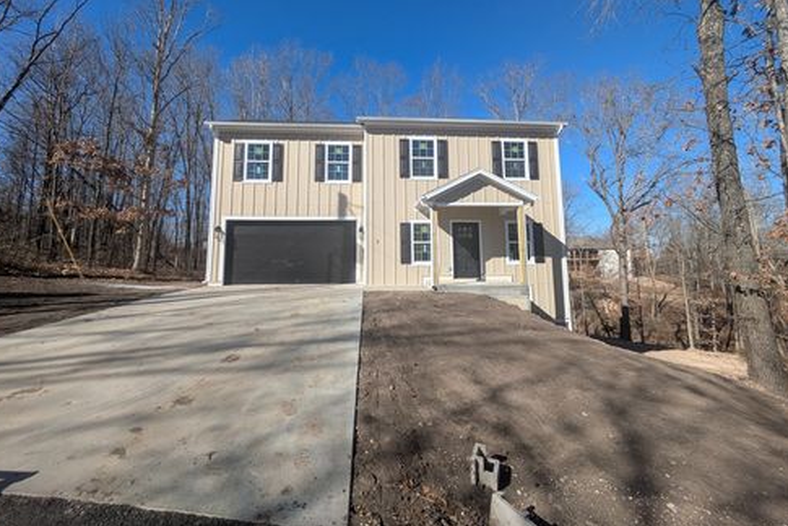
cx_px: 385
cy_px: 225
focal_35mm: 15
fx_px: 329
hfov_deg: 100.3
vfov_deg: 76.9
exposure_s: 1/1300
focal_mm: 1.83
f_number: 2.2
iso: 45
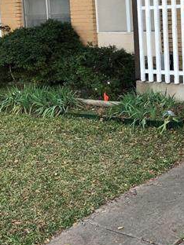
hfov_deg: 20.9
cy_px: 68
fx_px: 489
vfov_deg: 27.8
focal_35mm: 69
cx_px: 162
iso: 25
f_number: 1.8
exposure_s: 1/40
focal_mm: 3.99
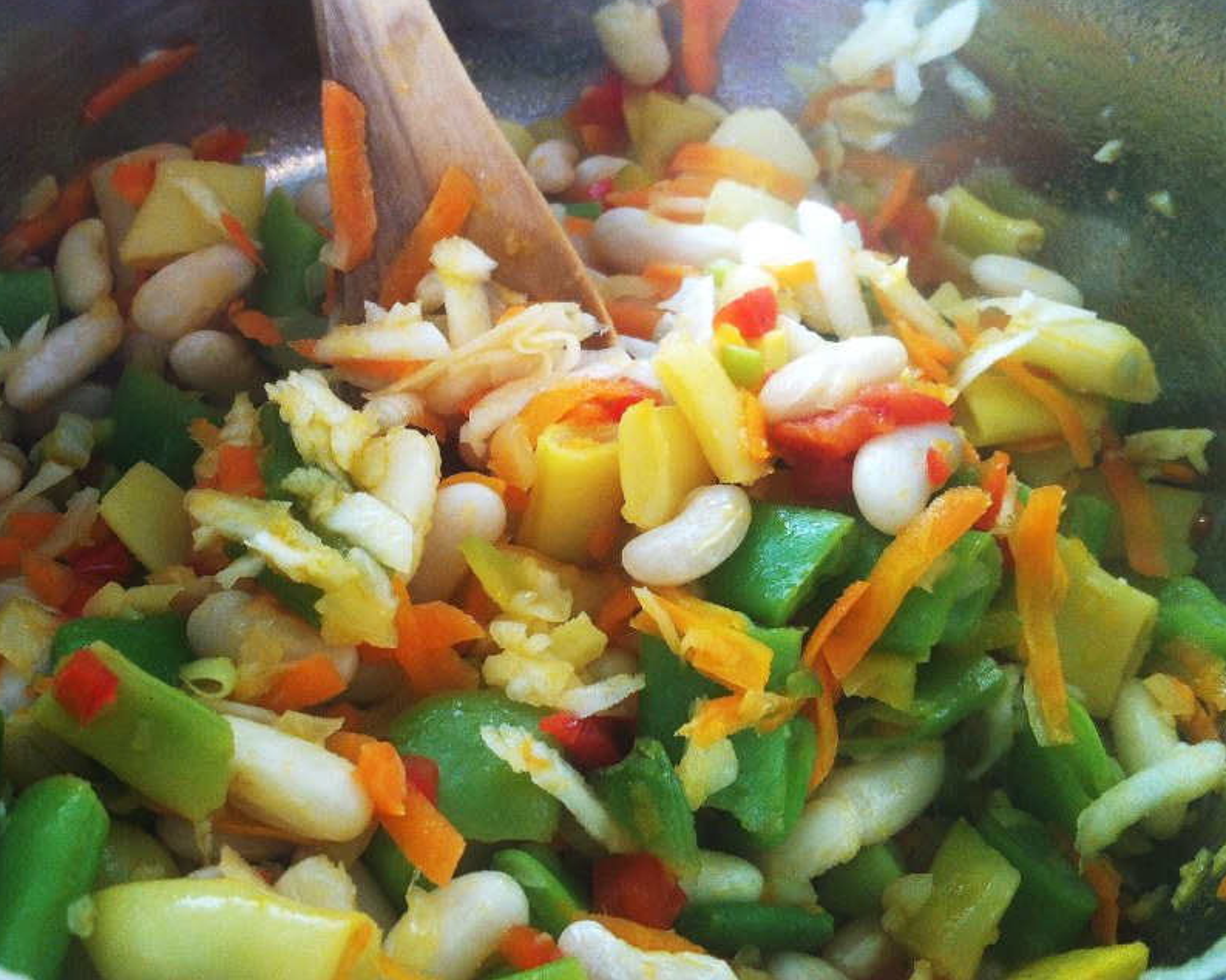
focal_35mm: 44
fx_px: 1596
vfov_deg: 34.1
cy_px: 436
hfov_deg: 41.9
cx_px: 513
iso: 80
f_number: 2.8
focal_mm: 3.85
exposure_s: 1/40
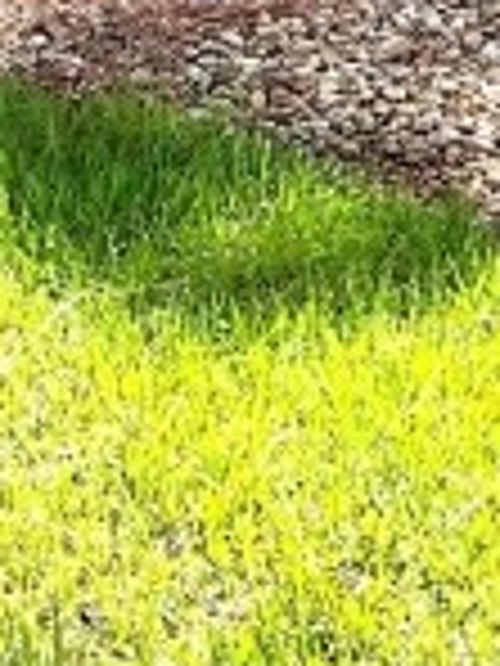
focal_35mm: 180
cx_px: -477
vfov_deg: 10.1
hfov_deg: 7.9
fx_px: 3467
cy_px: -716
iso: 50
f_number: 1.5
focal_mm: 5.7
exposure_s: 1/1029
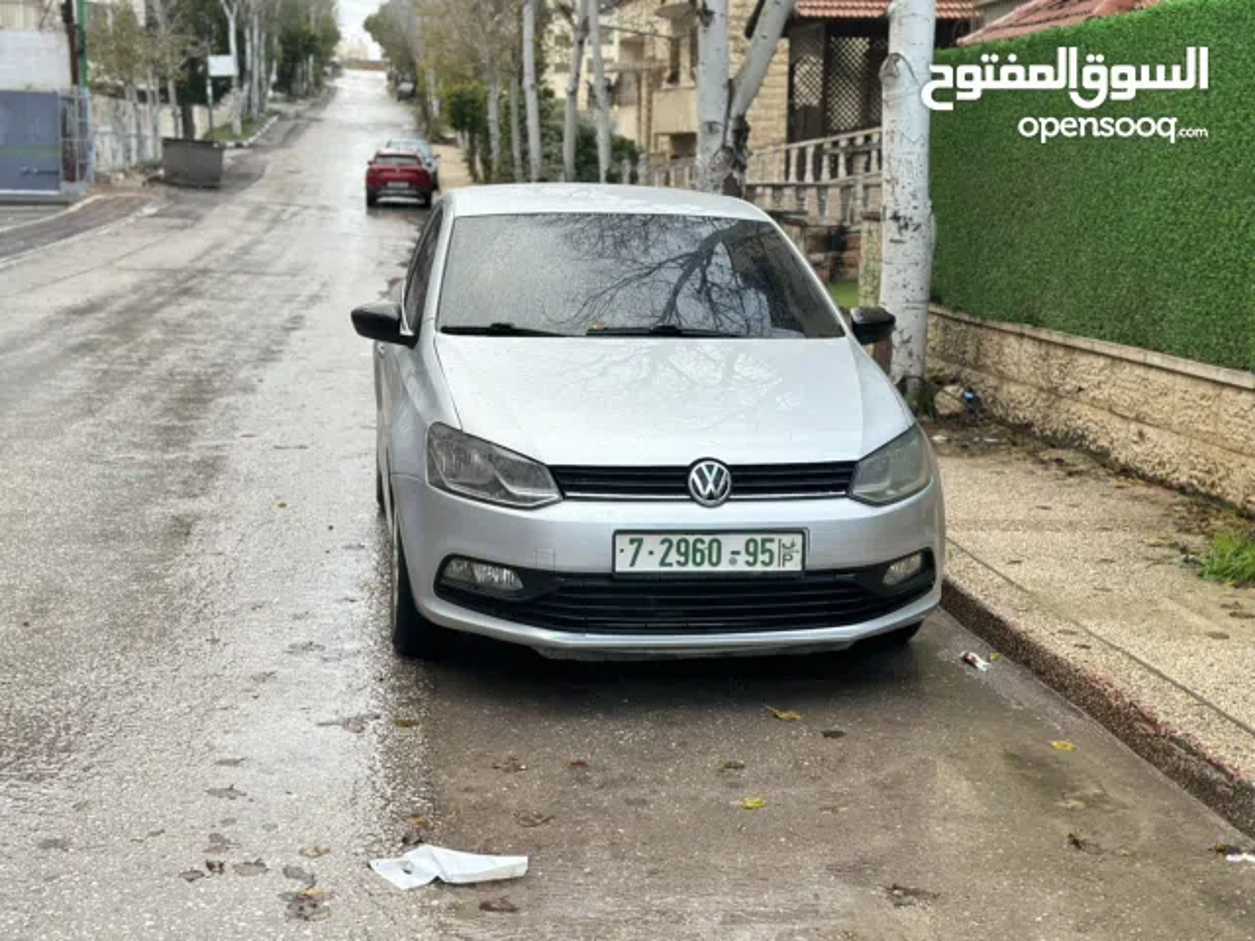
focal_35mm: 48
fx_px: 1740
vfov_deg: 30.3
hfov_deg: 39.7
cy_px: 470
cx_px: 628
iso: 80
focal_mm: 6.86
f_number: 1.78
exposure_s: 1/373
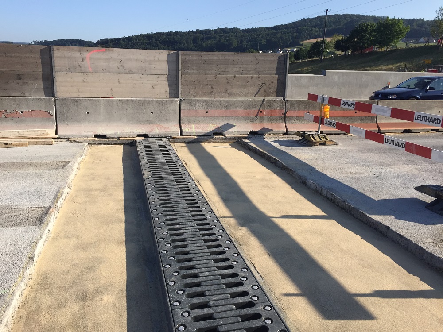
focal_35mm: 29
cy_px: 166
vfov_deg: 48.2
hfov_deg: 61.7
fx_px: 371
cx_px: 222
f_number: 2.2
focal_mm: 4.15
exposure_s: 1/1412
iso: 32
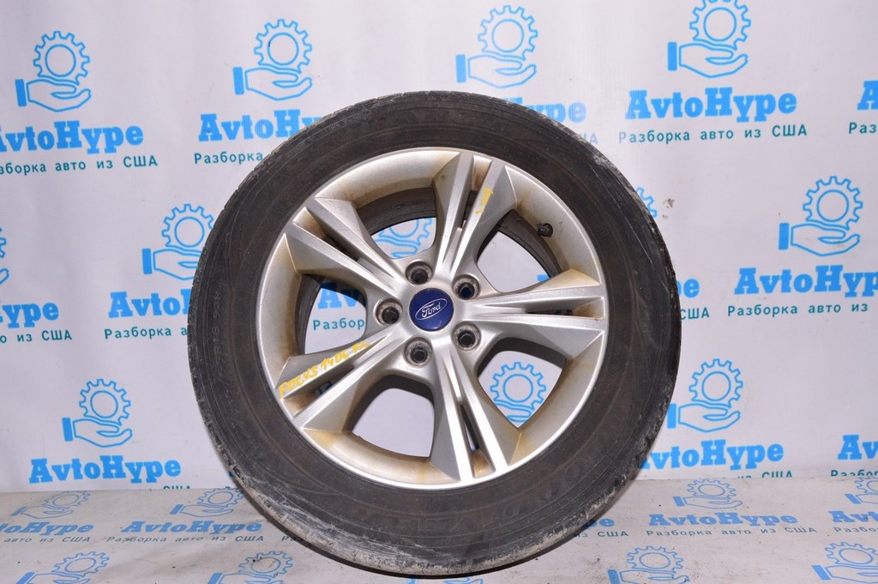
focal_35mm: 33
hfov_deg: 57.3
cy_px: 292
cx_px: 439
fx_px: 804
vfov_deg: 39.9
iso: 1600
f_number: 8
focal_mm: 22
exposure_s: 1/200
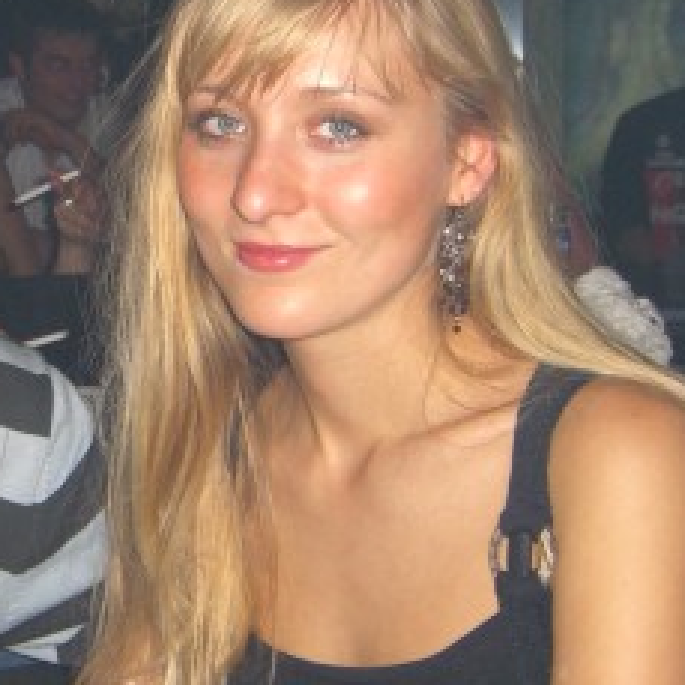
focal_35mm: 88
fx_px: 1970
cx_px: 21
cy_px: 317
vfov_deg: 19.7
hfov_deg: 19.2
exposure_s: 1/60
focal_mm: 7.9
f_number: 2.8
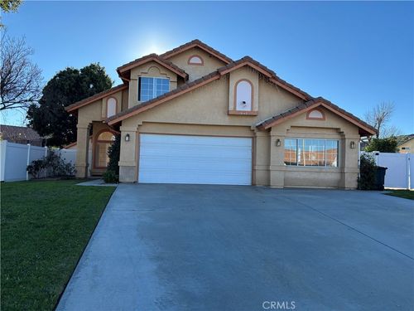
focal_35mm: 26
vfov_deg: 53.1
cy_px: 156
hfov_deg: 67.3
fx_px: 311
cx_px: 207
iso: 50
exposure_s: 1/1295
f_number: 1.6
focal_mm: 5.96
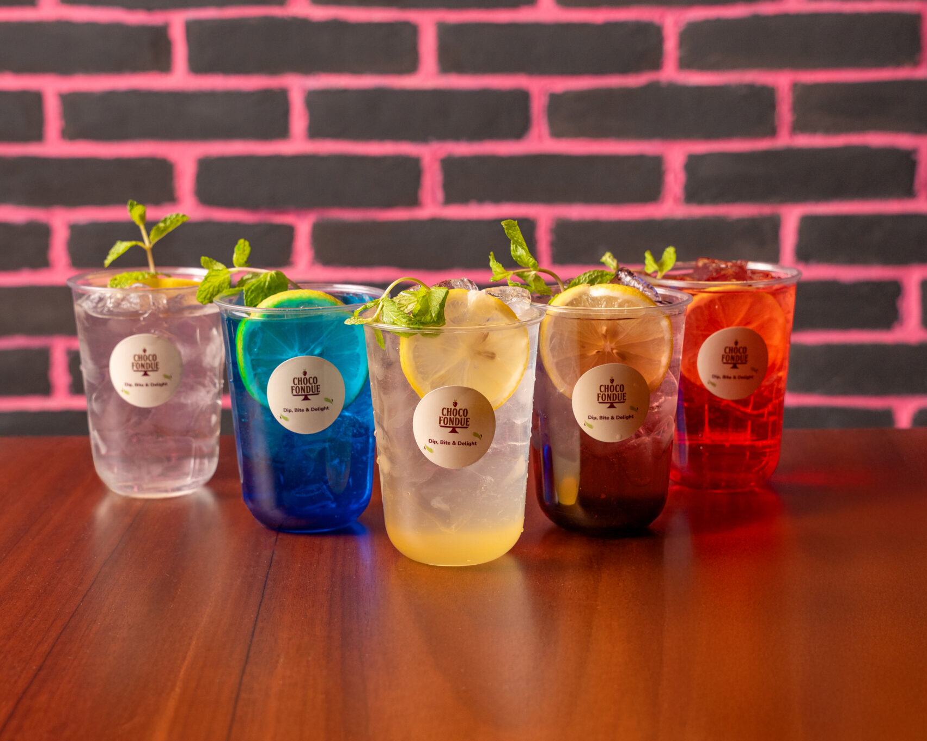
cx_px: 464
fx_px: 1983
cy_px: 339
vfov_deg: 21.2
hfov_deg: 26.3
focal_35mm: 72
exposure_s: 1/200
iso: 640
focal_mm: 51.2
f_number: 5.6
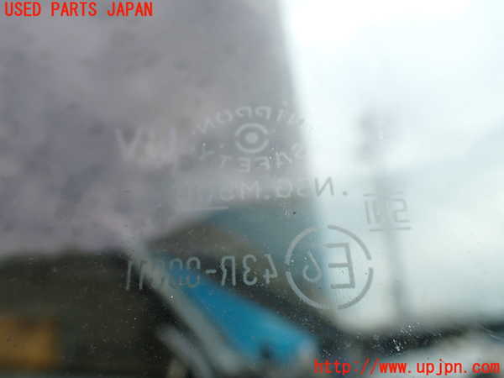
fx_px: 437
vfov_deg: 46.8
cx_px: 252
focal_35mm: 30
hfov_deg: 60.0
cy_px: 189
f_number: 3.2
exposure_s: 1/400
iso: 100
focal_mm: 5.4
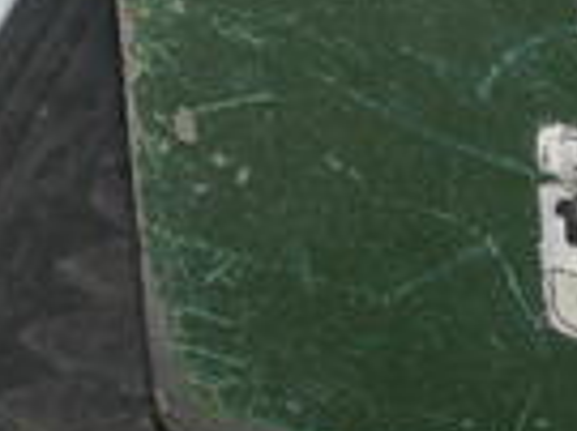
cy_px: 102
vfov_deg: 3.4
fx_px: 7211
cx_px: 799
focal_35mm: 433
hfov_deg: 4.6
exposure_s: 1/60
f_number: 11
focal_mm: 73
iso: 400
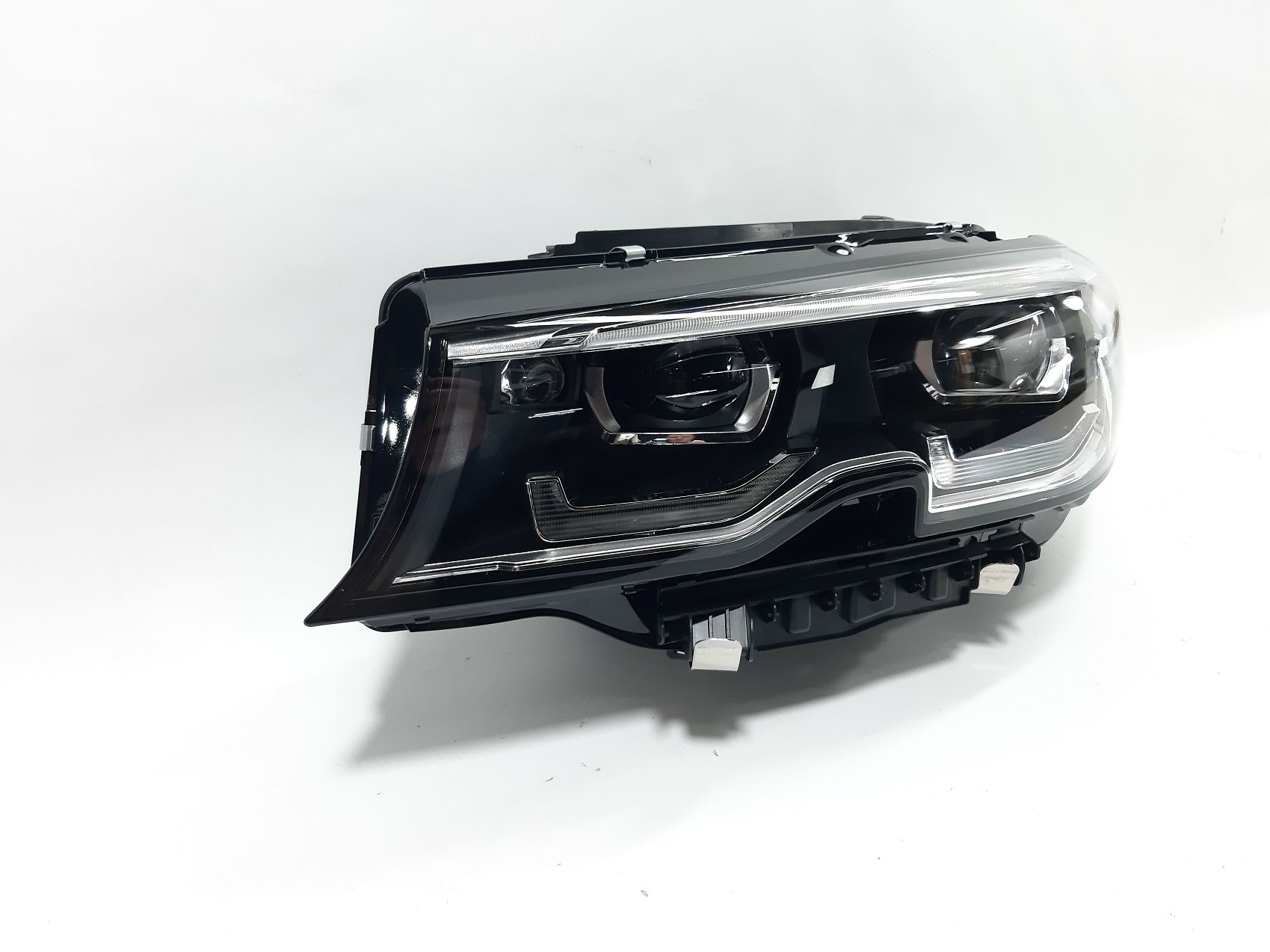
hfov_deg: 65.3
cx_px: 635
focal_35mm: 27
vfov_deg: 51.3
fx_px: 991
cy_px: 476
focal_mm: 3.93
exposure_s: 1/50
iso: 100
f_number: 1.7
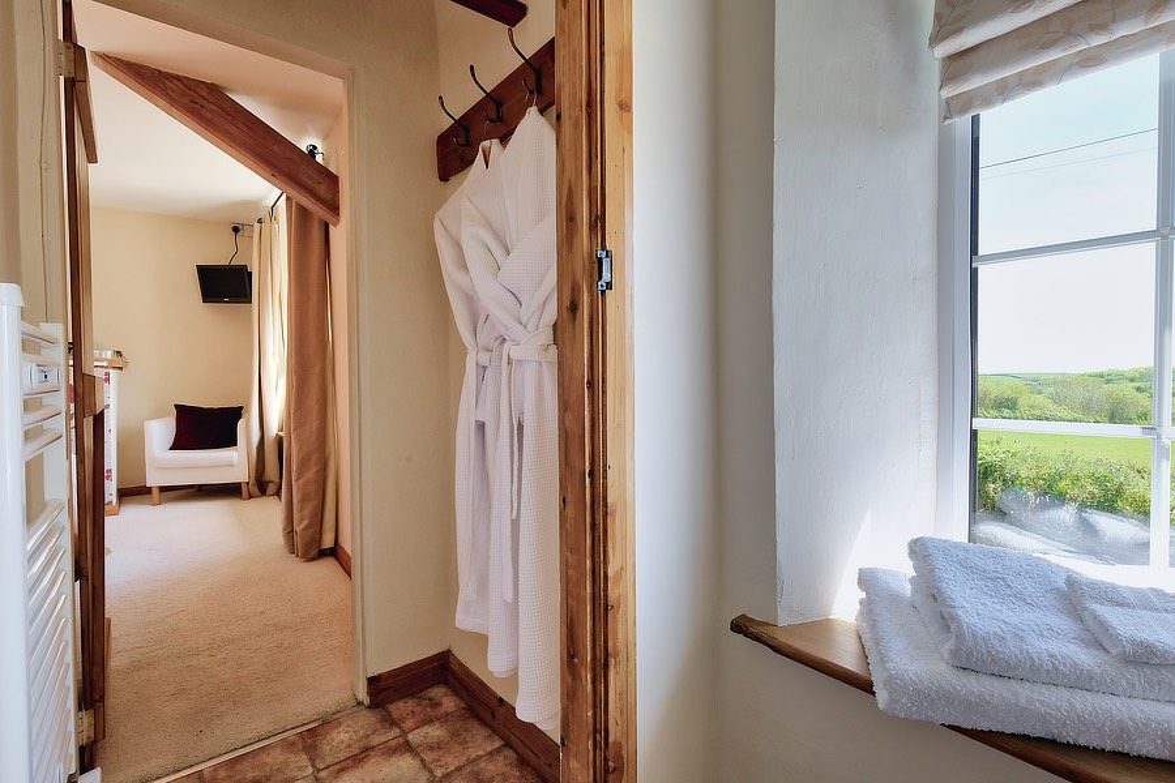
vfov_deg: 77.3
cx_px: 588
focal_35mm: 15
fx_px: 490
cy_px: 392
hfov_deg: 100.4
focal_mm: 10
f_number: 8
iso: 200
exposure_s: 1/34
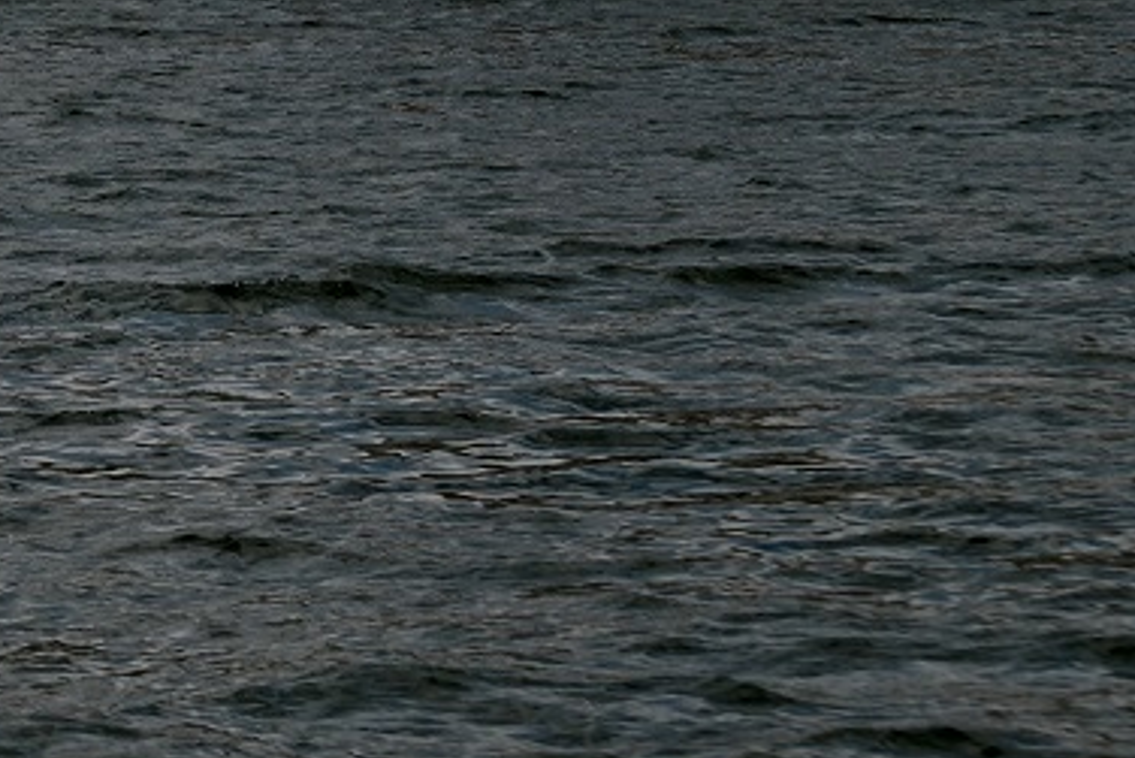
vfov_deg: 4.6
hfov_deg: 6.8
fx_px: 9430
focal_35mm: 299
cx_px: -631
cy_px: -542
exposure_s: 1/640
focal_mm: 75
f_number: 6.3
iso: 100
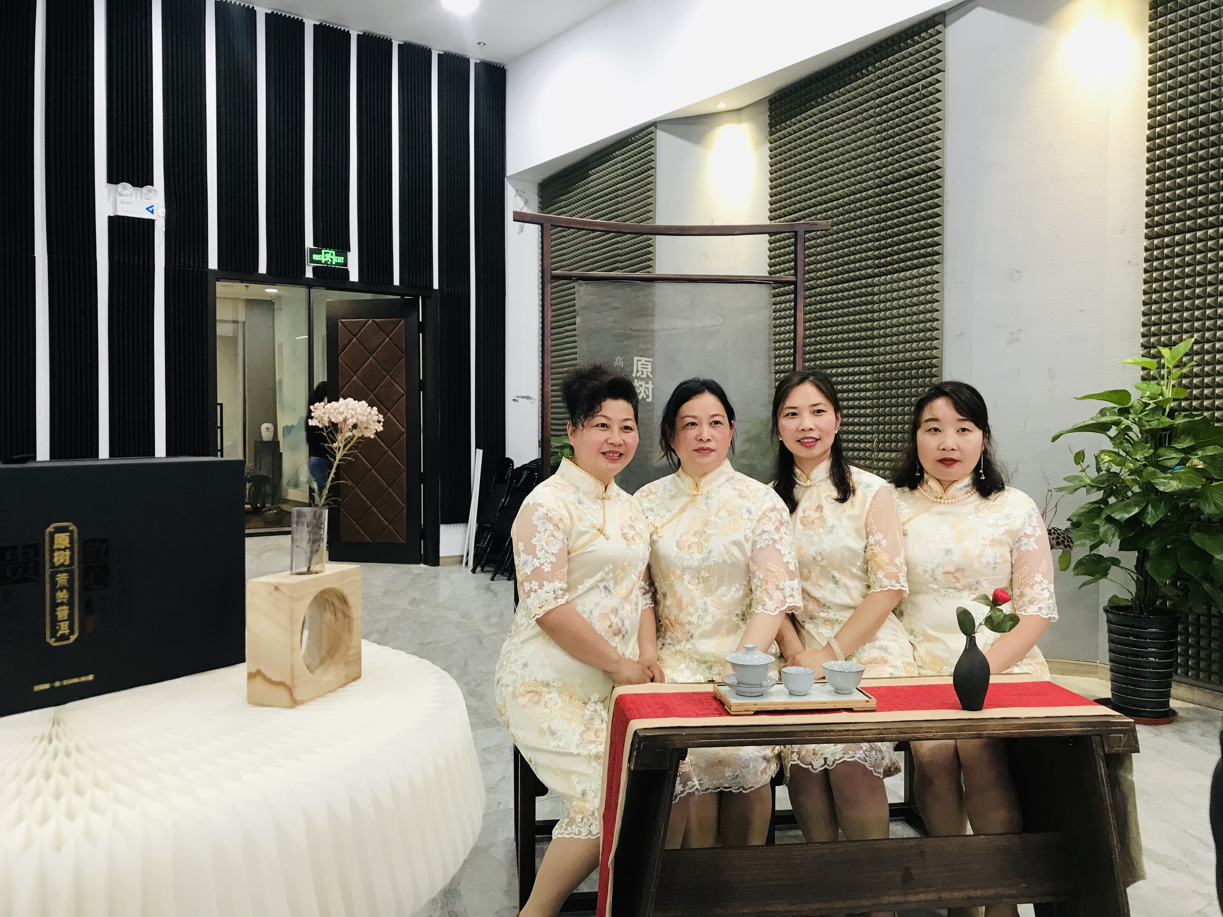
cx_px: 612
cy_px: 458
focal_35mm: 28
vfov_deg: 49.7
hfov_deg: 63.4
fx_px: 989
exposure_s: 1/20
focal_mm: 3.99
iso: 40
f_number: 1.8
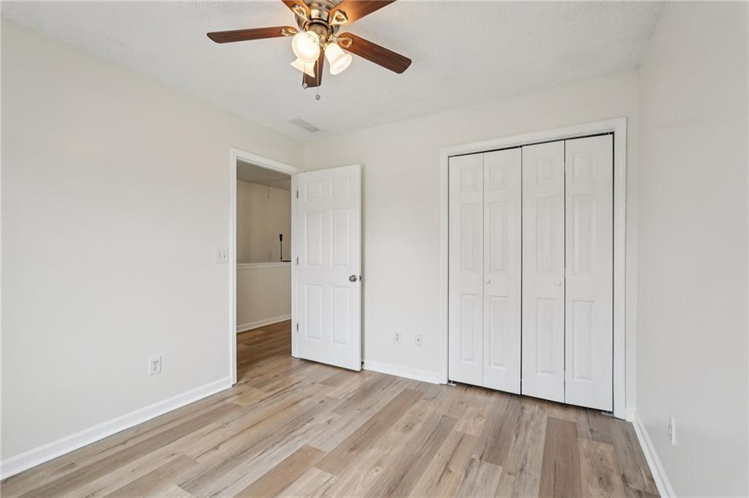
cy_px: 249
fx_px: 343
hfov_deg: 95.0
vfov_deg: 72.0
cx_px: 374
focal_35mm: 16
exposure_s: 1/50
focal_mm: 16.5
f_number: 8
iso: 800
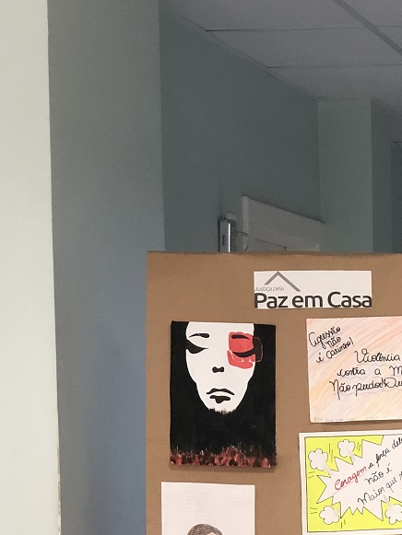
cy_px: 623
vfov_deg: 14.3
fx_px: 2074
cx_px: 442
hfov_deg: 10.9
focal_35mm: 134
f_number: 2.8
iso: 40
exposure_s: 1/30
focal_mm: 6.6
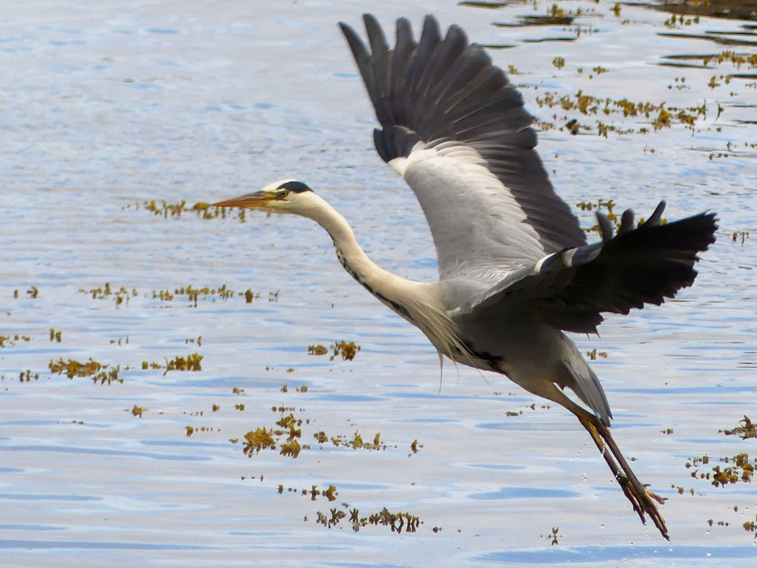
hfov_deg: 3.6
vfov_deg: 2.7
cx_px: 378
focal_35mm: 558
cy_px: 284
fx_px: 12201
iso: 100
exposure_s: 1/1300
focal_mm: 100.5
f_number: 3.2
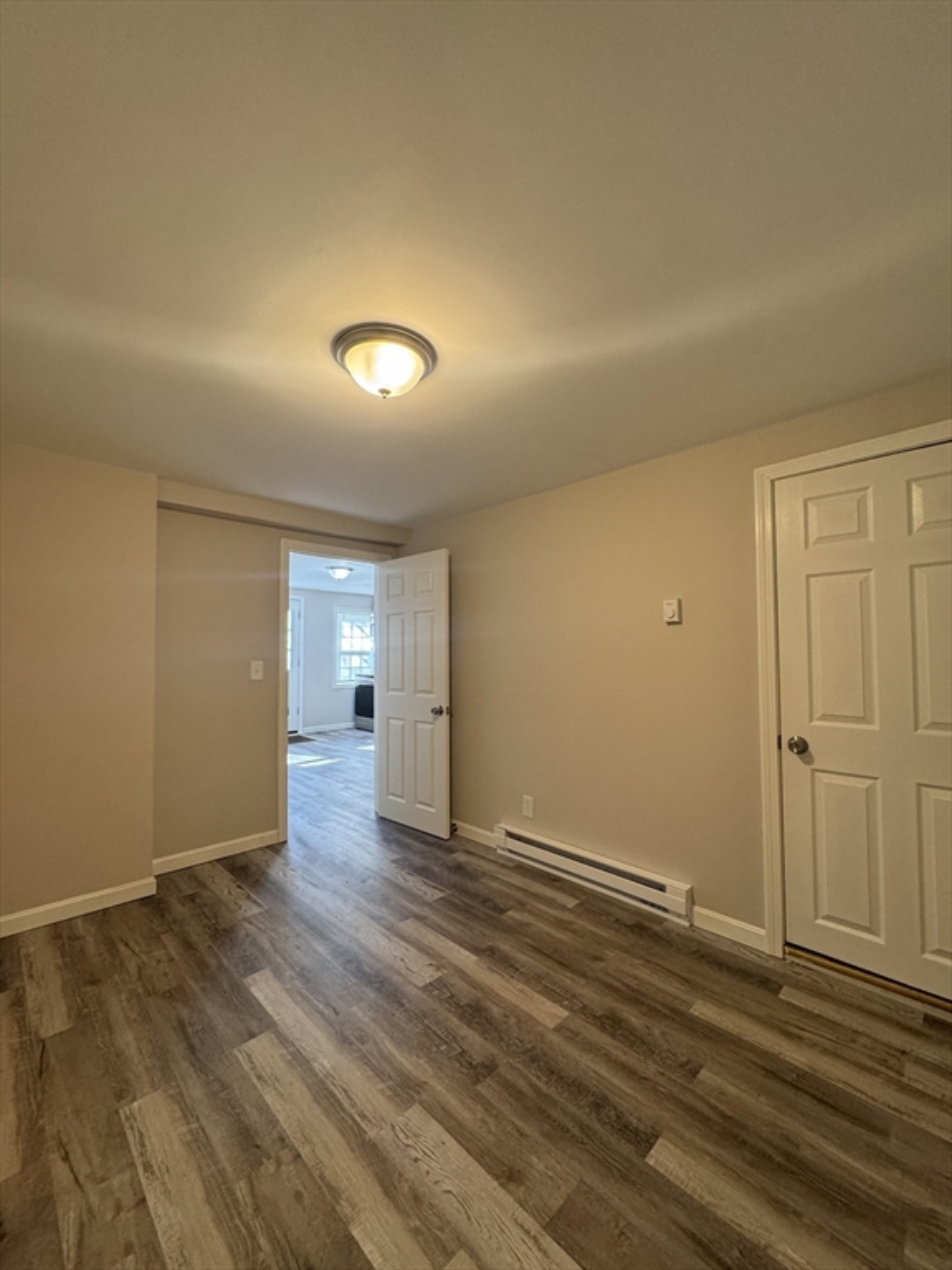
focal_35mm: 14
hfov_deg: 85.7
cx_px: 476
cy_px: 635
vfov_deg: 102.1
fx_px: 513
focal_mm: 2.22
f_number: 2.2
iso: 250
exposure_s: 1/120
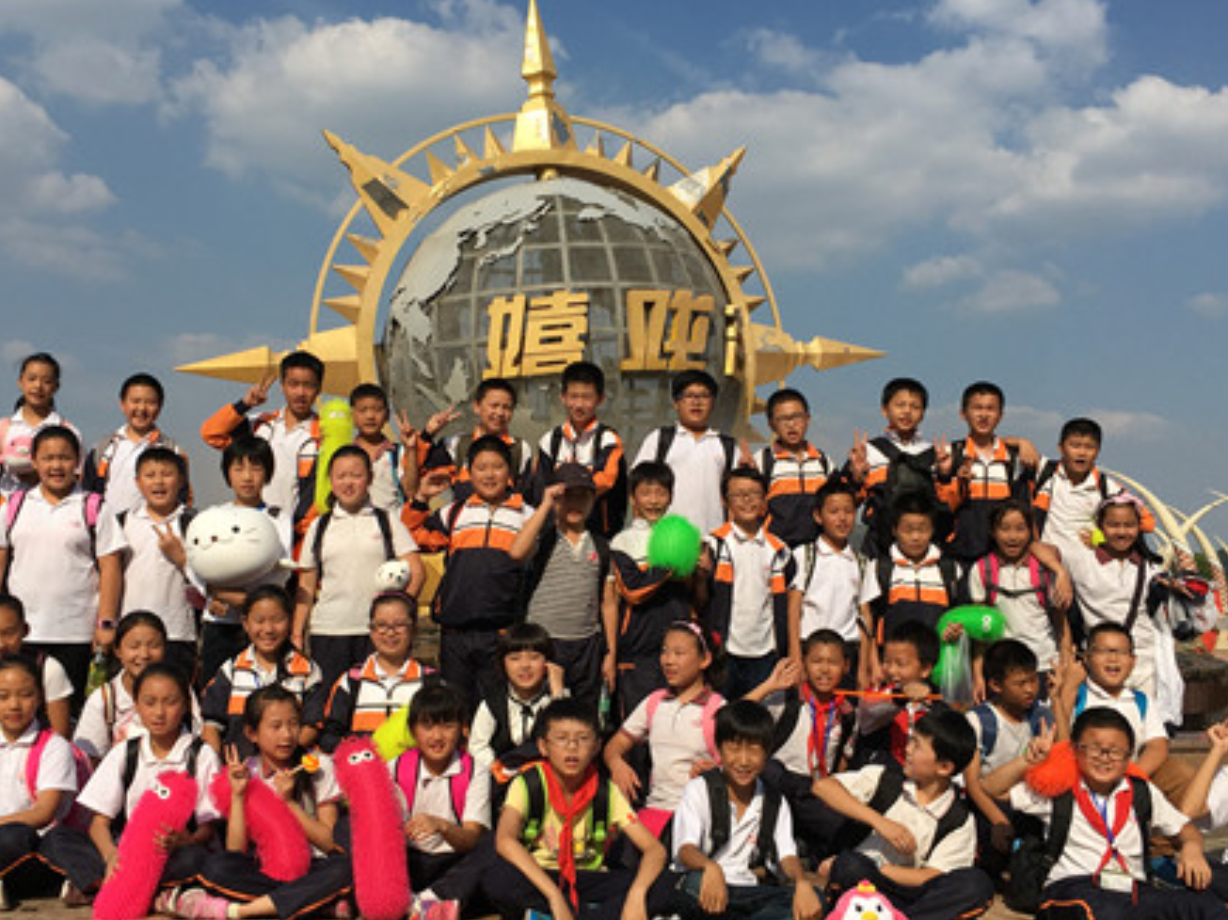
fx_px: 1419
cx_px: 593
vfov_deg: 35.9
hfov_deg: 46.8
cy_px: 494
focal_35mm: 40
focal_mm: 4.15
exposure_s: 1/3077
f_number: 2.2
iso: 25
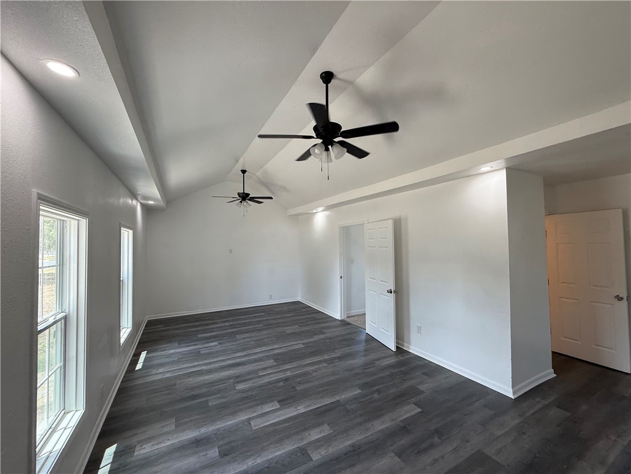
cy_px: 237
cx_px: 316
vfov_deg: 85.7
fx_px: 255
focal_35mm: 14
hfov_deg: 102.1
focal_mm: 2.22
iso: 40
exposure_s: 1/60
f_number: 2.2
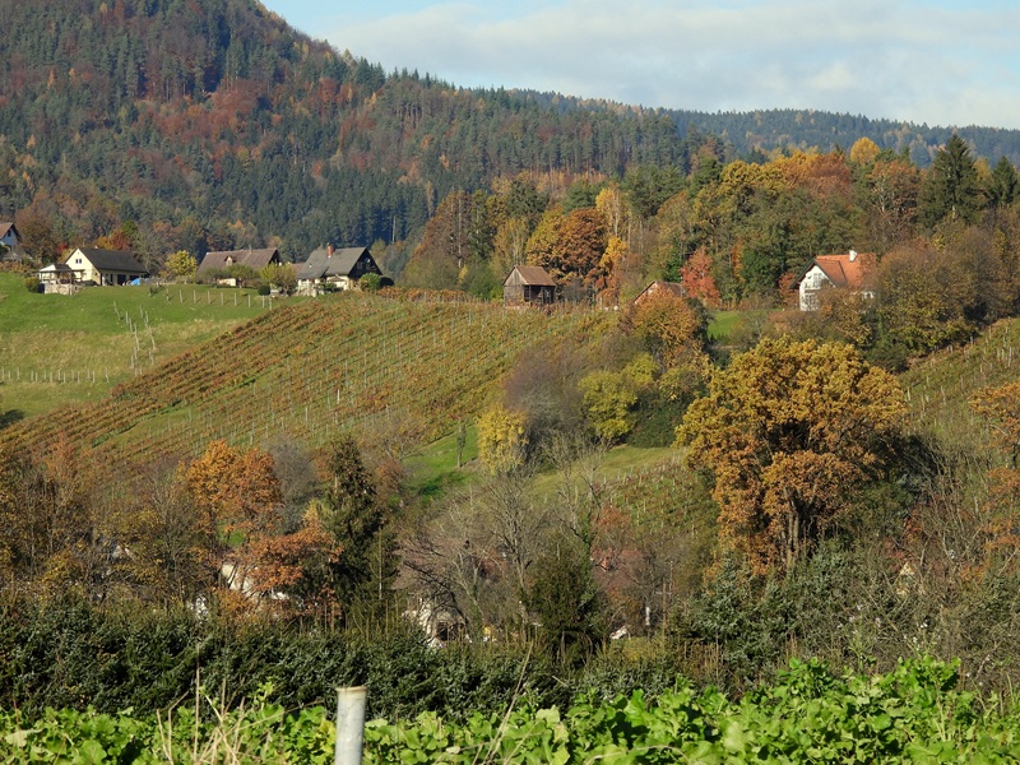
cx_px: 510
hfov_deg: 10.7
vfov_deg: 8.0
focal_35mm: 185
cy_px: 382
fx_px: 5451
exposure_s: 1/640
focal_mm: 33
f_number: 4.5
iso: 100
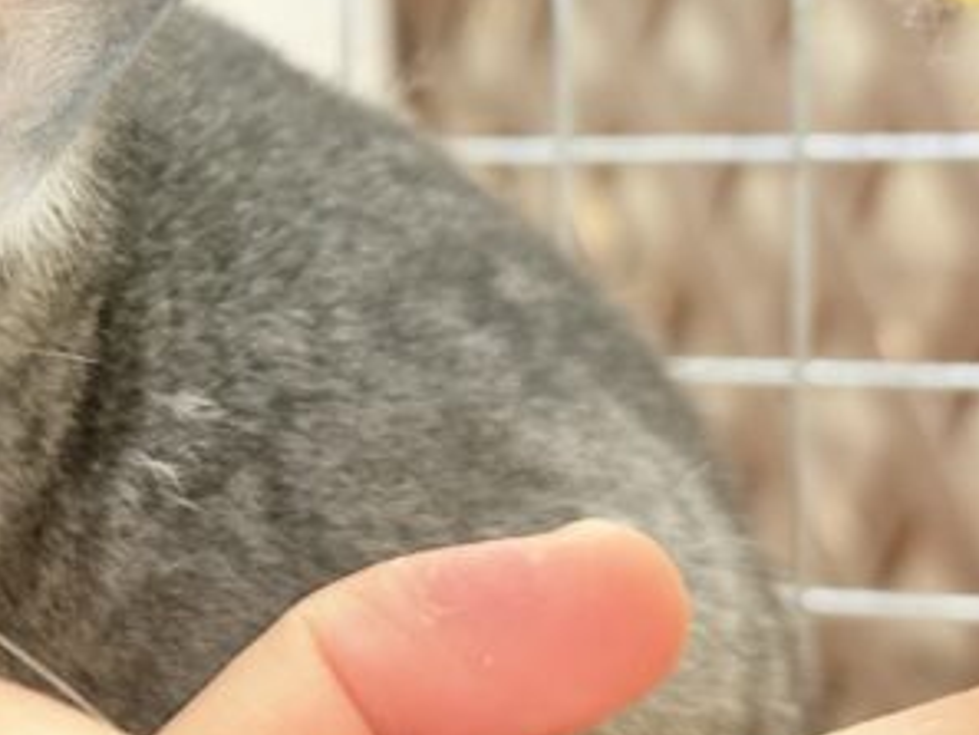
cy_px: 92
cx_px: -59
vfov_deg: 13.1
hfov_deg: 17.1
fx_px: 3169
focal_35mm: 112
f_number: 1.6
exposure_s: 1/33
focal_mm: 5.96
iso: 125
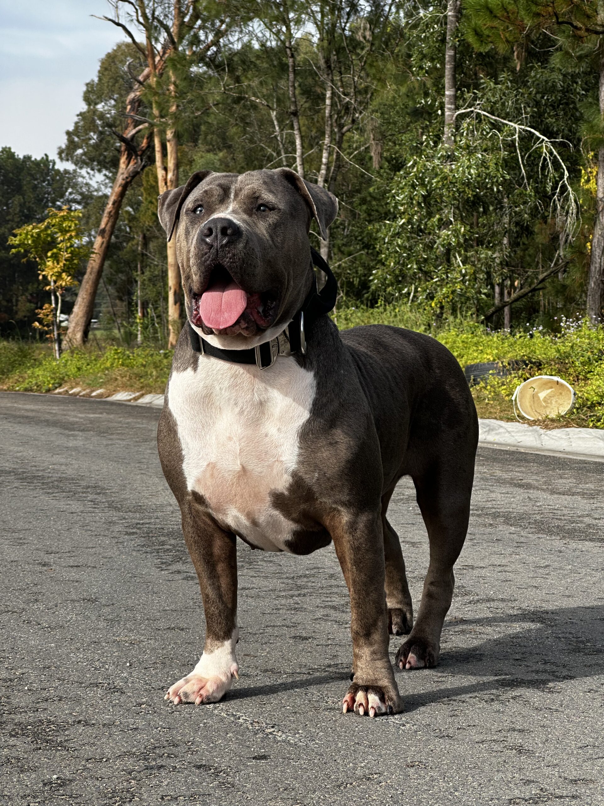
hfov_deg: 19.1
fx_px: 1791
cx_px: 302
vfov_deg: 25.3
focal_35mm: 77
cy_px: 403
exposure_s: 1/410
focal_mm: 9
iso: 32
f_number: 2.8
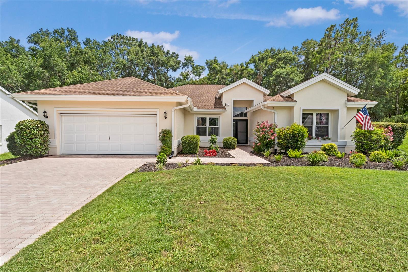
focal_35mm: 16
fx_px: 181
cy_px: 136
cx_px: 204
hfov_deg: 96.7
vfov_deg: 73.7
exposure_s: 1/320
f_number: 8
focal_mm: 16
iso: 400
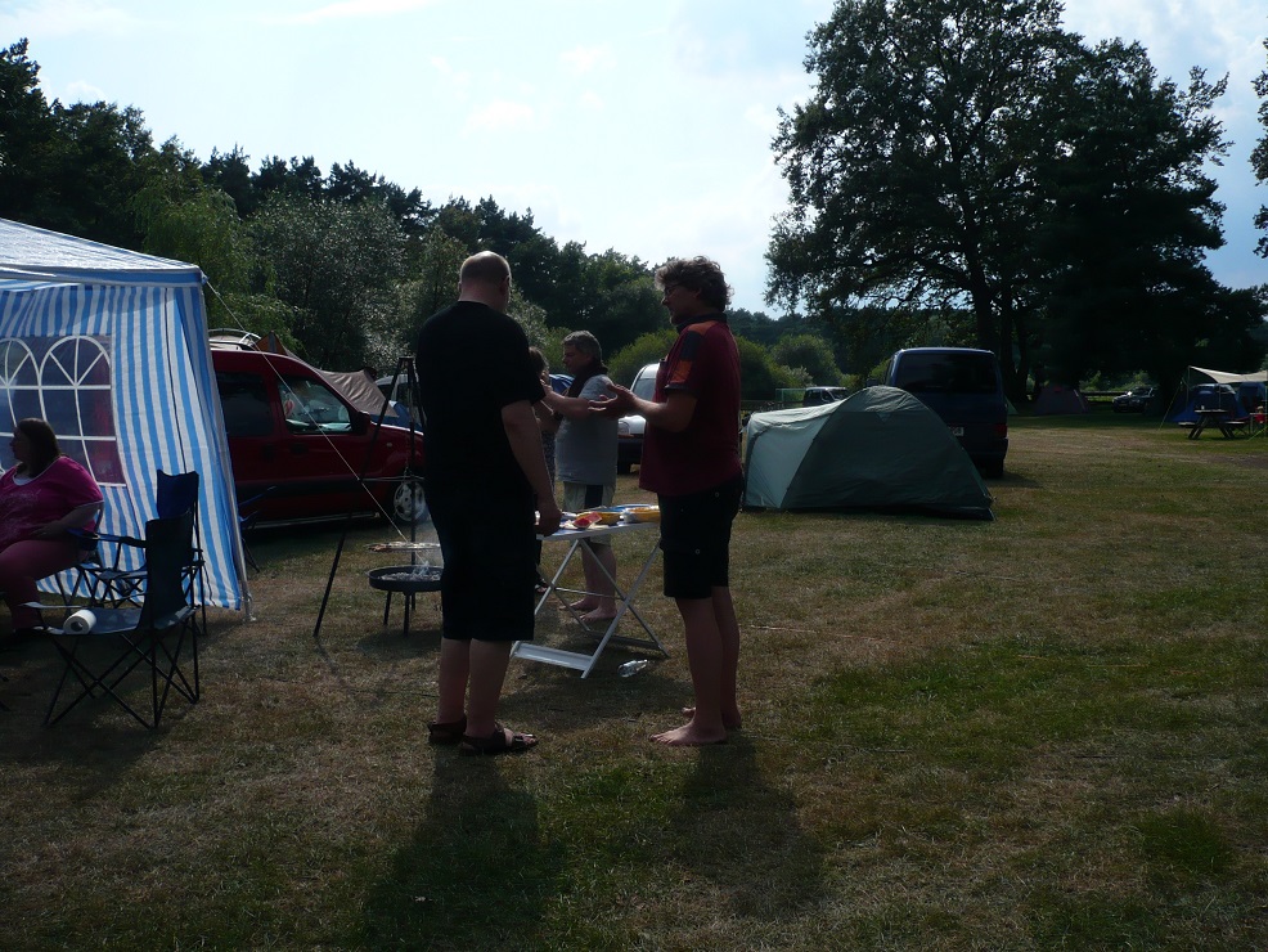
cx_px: 634
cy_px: 476
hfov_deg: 52.6
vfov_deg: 40.7
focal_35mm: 35
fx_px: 1282
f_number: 8
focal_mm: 5.8
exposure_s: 1/500
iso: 100
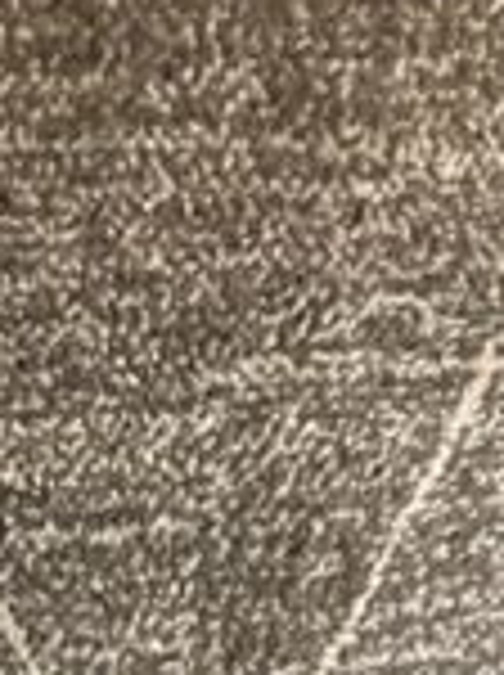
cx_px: 328
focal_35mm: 111
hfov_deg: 13.3
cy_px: 1386
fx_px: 2161
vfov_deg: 14.5
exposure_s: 1/121
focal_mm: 4.2
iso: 80
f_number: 1.6
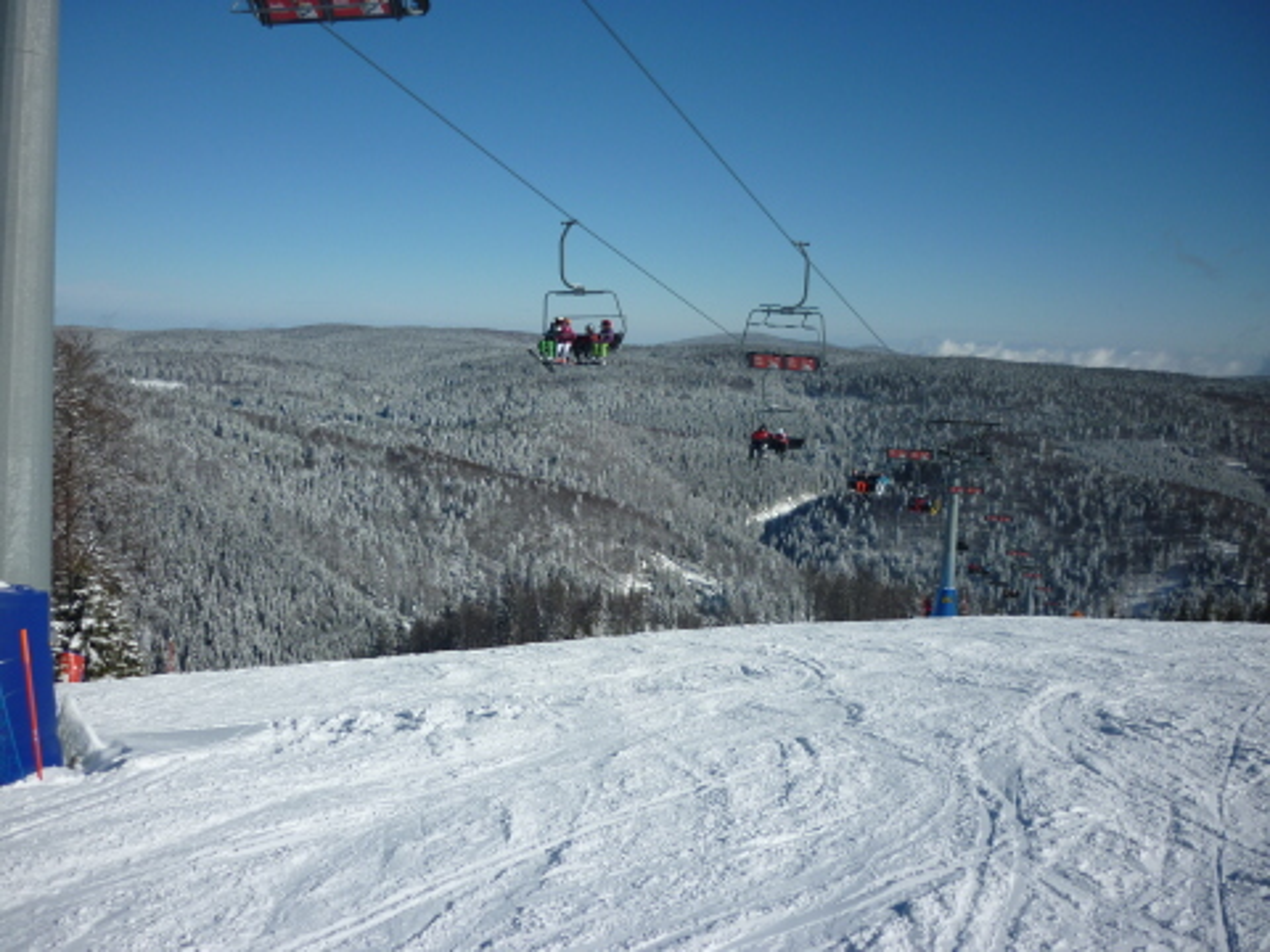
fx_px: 1211
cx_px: 635
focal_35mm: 33
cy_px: 476
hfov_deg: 55.4
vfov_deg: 42.9
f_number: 8
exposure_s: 1/500
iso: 80
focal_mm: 5.5
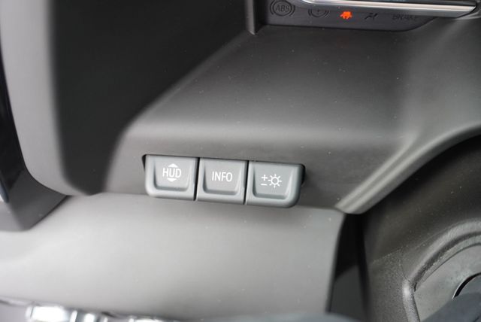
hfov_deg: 53.1
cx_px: 240
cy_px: 161
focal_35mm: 36
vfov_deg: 36.9
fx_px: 481
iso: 640
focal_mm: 24
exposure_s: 1/60
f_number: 4.5
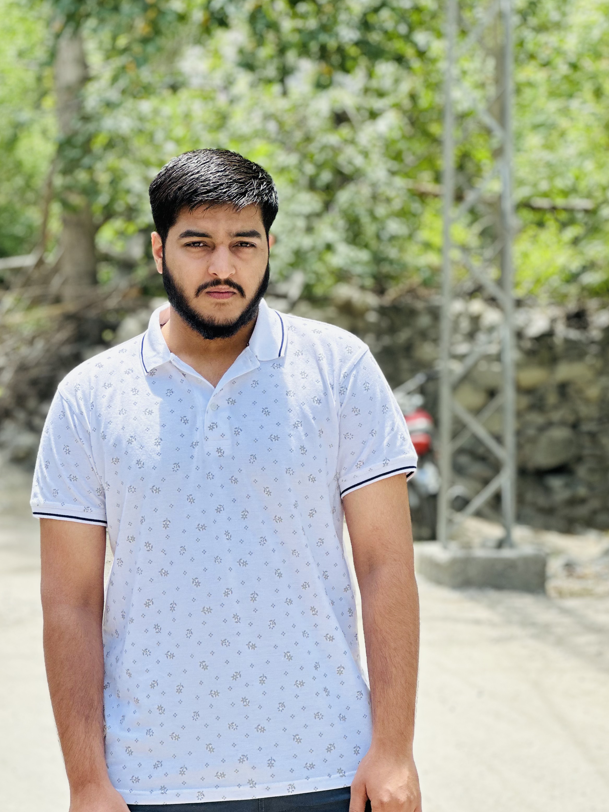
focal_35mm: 100
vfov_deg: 19.6
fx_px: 2346
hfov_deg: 14.8
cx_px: 244
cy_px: 462
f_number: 2.8
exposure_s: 1/384
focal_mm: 9
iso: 32
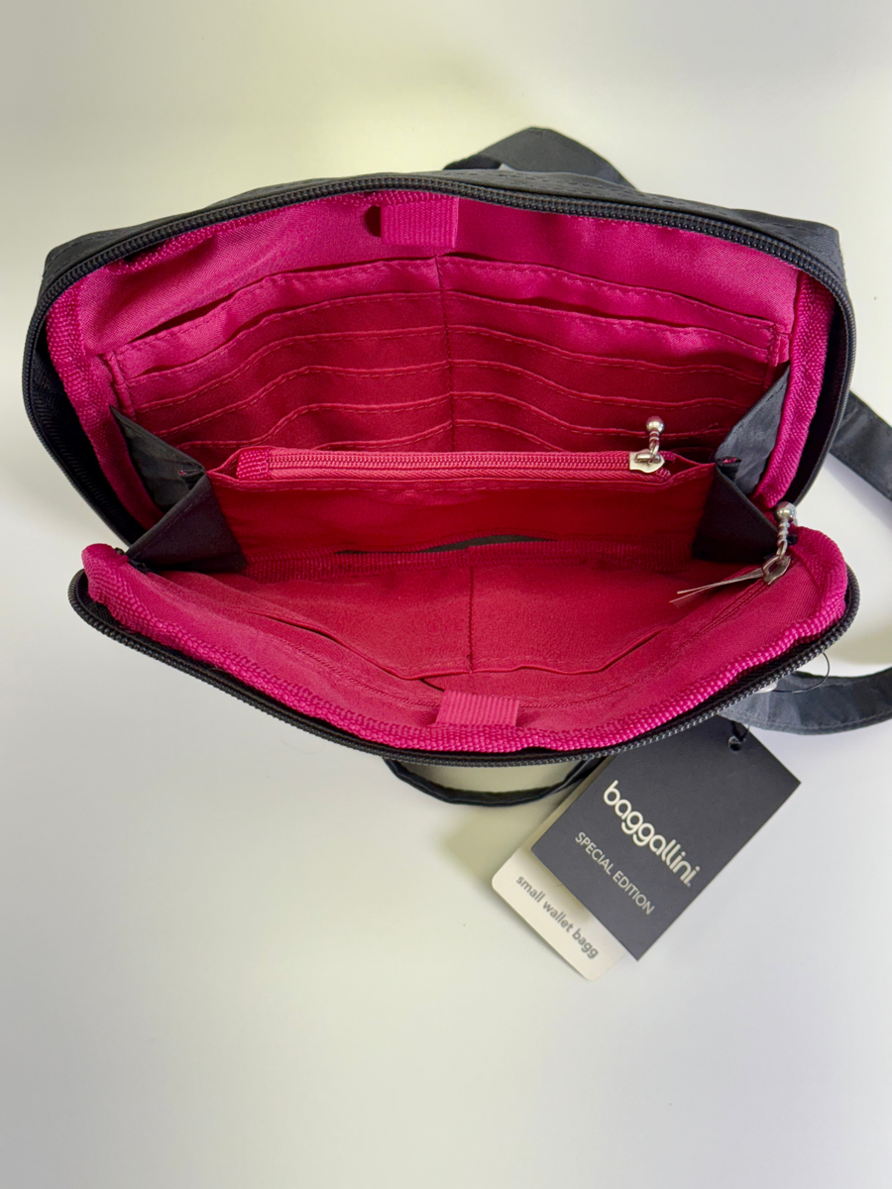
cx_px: 446
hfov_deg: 30.3
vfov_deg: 39.7
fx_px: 1649
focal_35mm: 48
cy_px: 594
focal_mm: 6.76
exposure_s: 1/240
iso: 125
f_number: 1.78
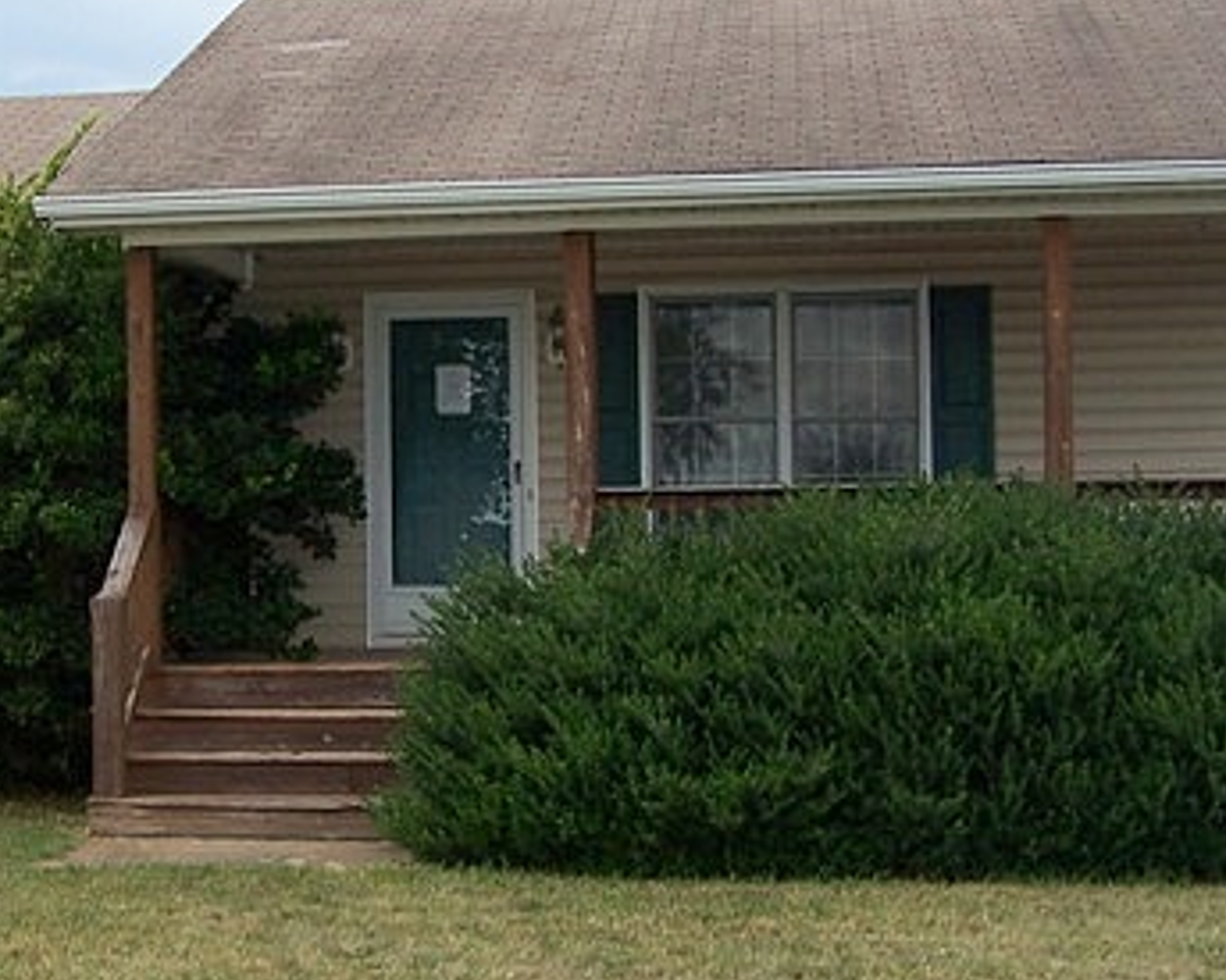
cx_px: 374
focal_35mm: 69
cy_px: 488
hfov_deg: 27.3
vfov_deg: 22.2
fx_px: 2503
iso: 80
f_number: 2.8
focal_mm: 6.3
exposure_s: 1/800
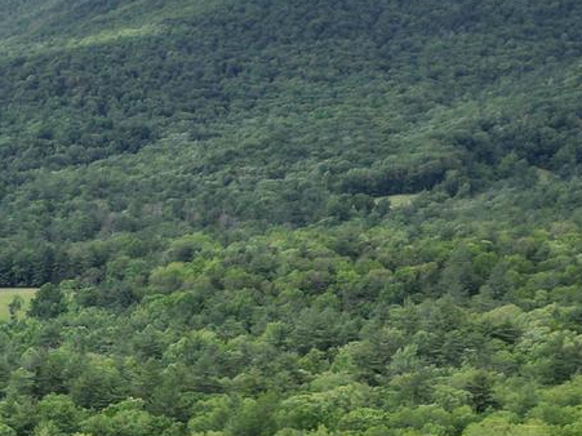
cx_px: -374
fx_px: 1832
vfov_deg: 12.7
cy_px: 716
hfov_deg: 16.0
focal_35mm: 109
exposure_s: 1/1000
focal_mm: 6.72
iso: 100
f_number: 1.7
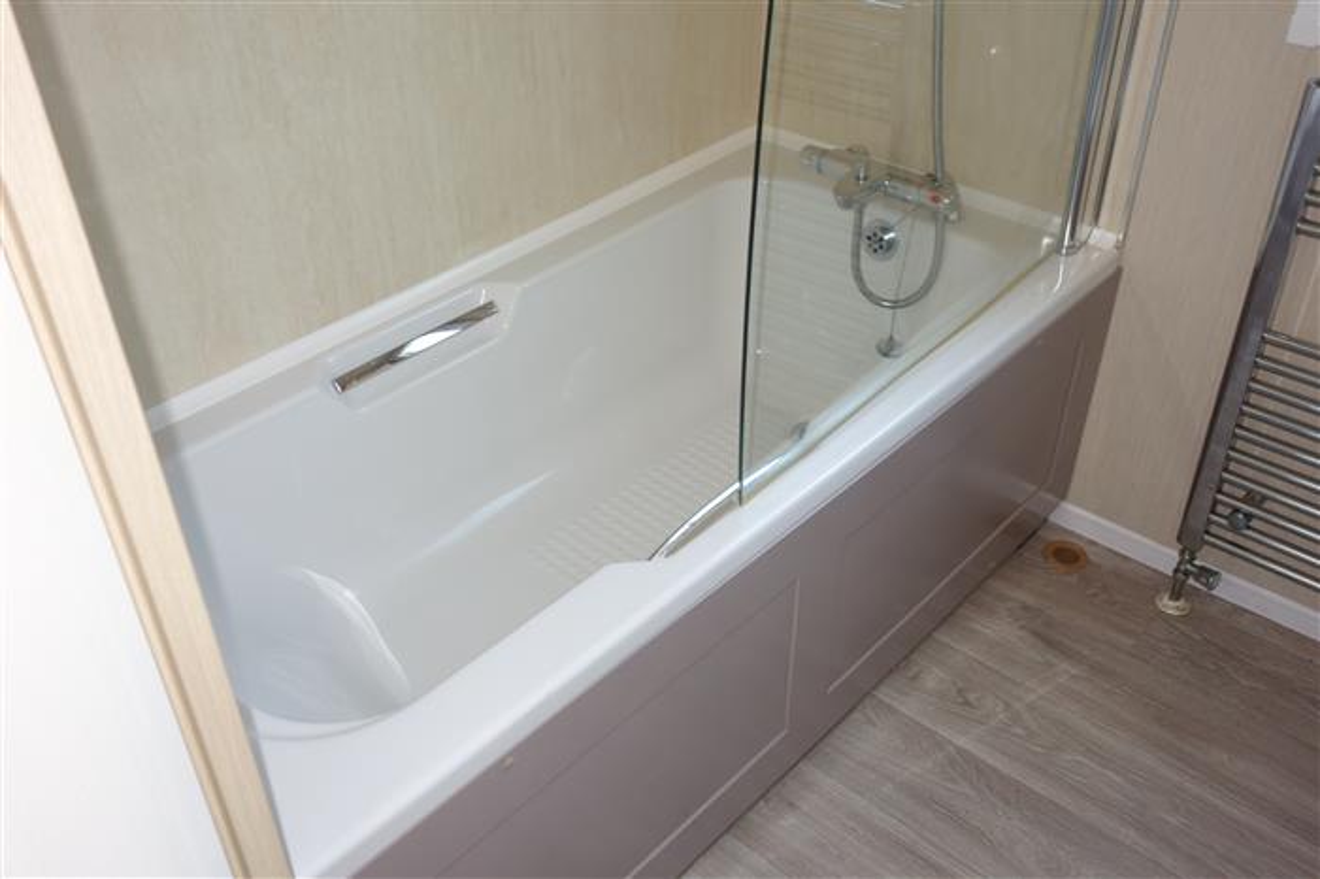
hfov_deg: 57.2
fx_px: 1209
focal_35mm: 33
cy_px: 440
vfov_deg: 39.9
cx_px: 660
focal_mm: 12.18
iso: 160
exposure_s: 1/40
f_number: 2.5
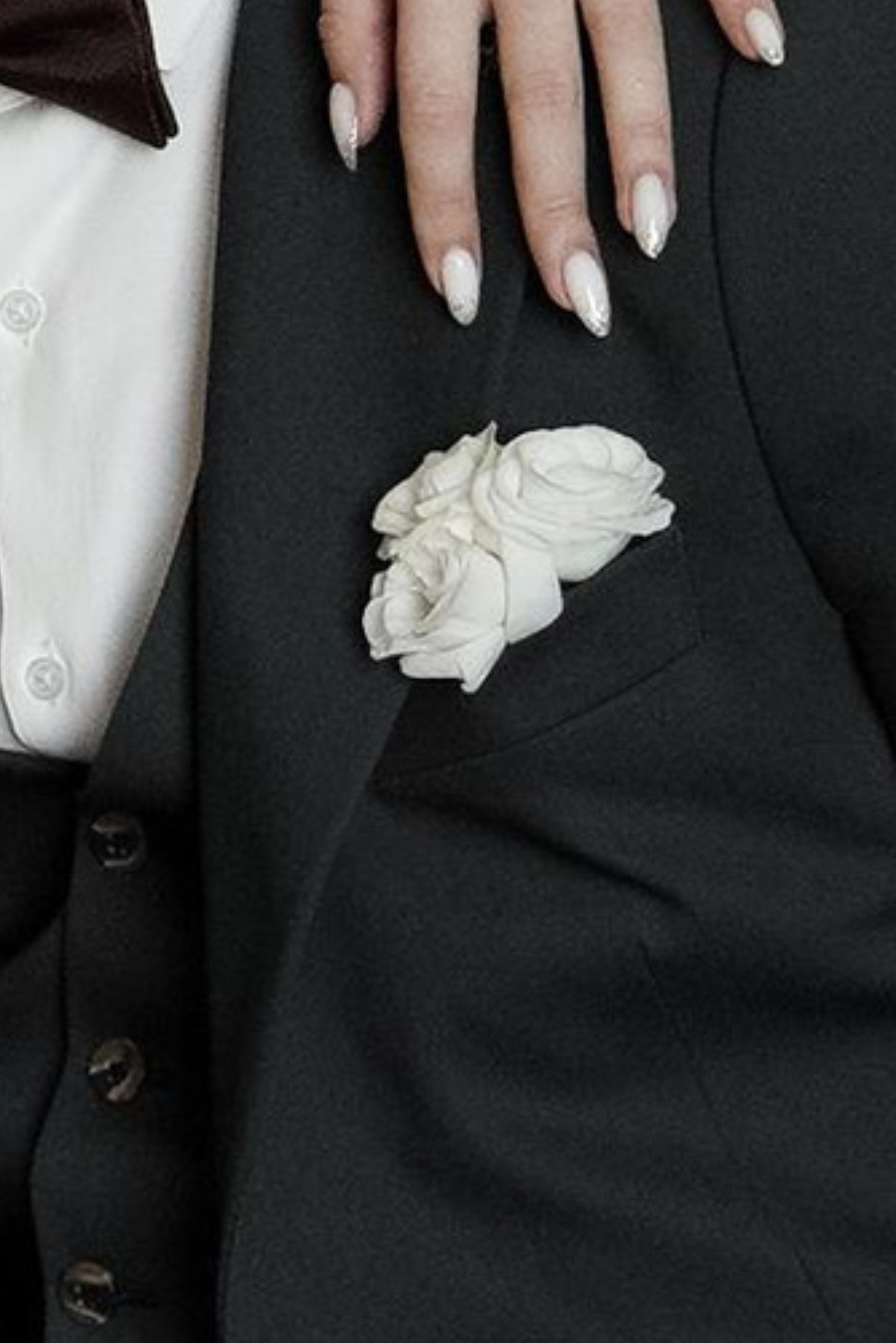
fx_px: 10303
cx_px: -260
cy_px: 70
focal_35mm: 276
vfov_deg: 7.4
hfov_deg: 5.0
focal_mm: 36
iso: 1250
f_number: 2.8
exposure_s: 1/400
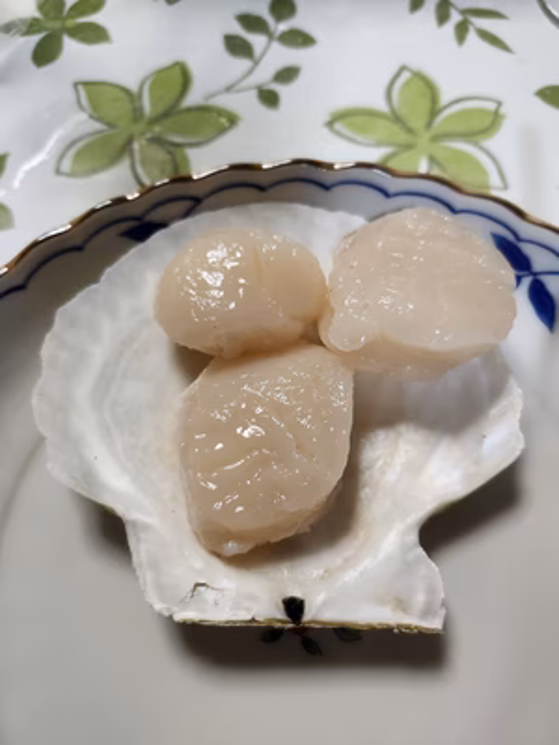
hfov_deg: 58.9
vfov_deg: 73.9
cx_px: 280
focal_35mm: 23
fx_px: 495
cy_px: 372
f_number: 1.8
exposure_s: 1/100
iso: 500
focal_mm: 5.54
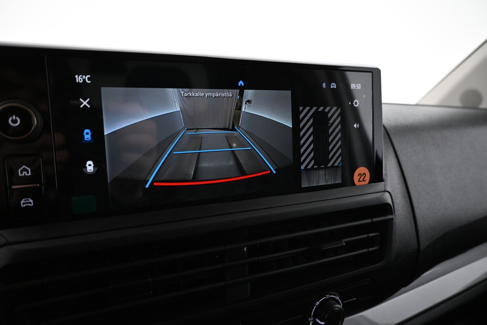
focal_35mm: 24
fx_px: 325
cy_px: 162
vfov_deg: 53.1
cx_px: 244
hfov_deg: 73.7
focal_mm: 16
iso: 1600
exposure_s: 1/40
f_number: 3.5
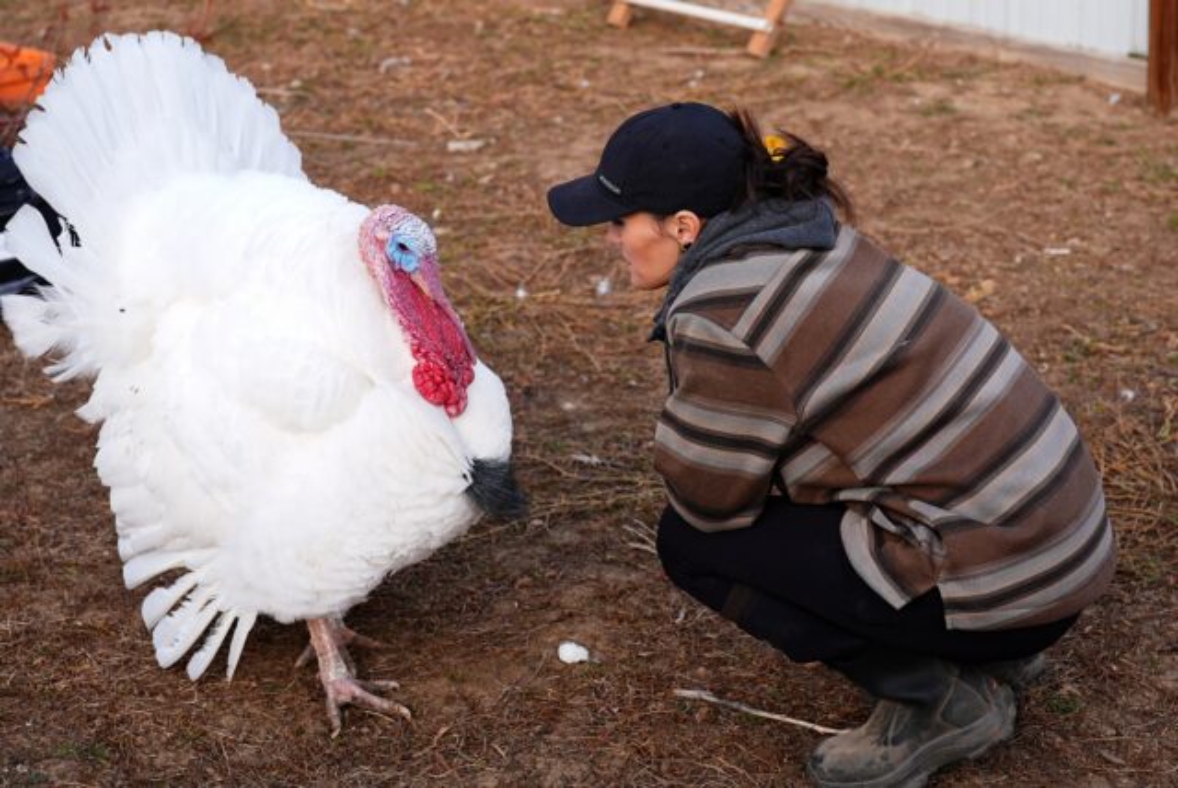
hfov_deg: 27.0
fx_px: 2456
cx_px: 589
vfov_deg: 18.2
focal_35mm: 75
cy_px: 394
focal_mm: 50
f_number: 3.5
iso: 160
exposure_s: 1/320
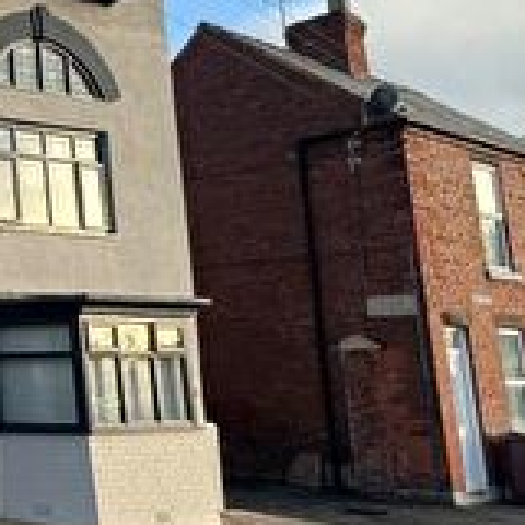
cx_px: -433
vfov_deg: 31.6
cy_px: 258
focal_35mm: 54
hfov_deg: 20.9
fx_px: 927
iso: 40
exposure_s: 1/482
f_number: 2.2
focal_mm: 2.22
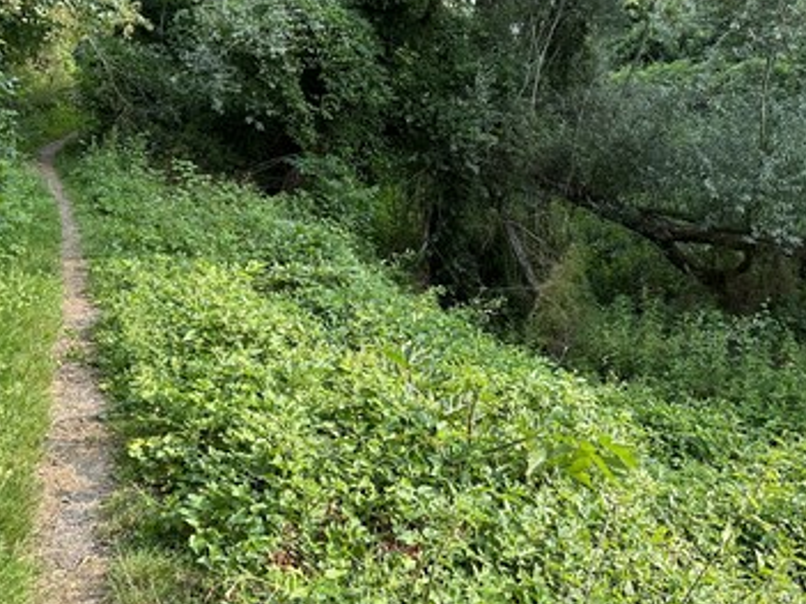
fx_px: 954
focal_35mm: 41
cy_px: 260
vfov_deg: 35.1
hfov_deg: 45.7
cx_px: 457
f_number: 1.78
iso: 80
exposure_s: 1/535
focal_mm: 6.86
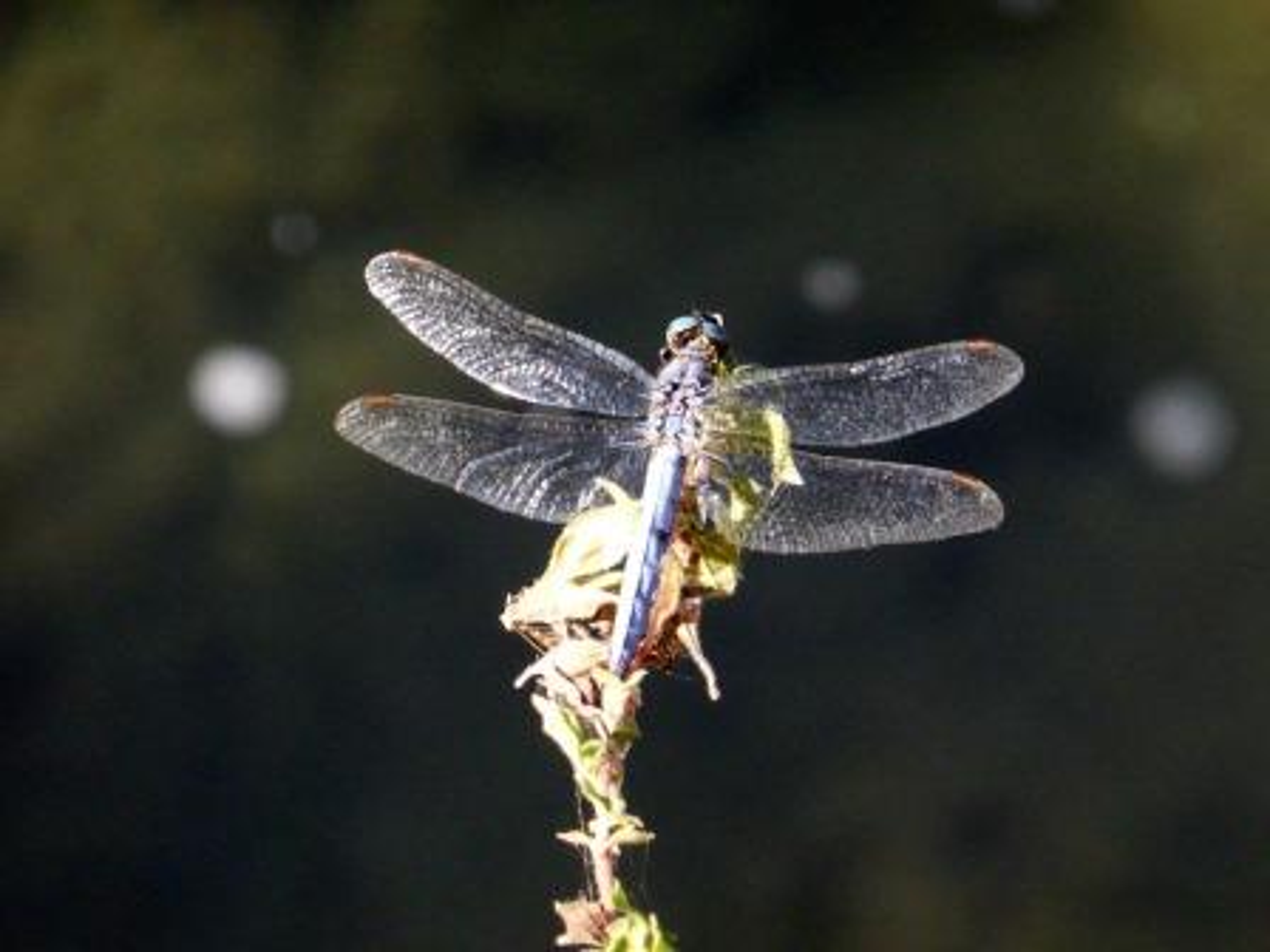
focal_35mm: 409
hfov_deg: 4.8
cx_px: 635
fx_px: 15005
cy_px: 476
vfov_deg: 3.6
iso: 640
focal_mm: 73.1
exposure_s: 1/500
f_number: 6
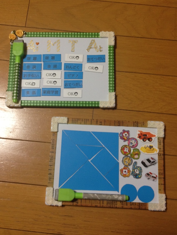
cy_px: 118
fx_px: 238
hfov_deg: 40.7
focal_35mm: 35
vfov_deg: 52.6
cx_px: 88
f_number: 2.4
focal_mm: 4.28
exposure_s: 1/20
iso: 160
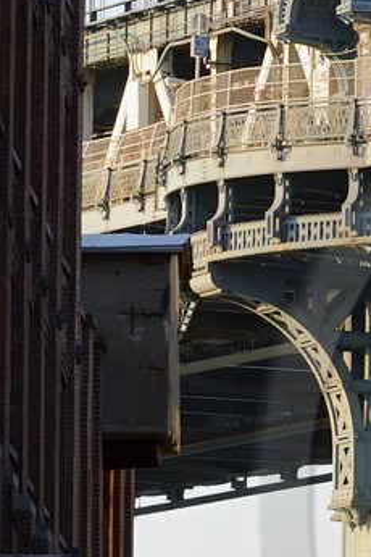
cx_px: 752
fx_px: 8950
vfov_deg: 3.6
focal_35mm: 579
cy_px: 509
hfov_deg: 2.4
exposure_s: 1/200
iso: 400
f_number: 9
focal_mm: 125
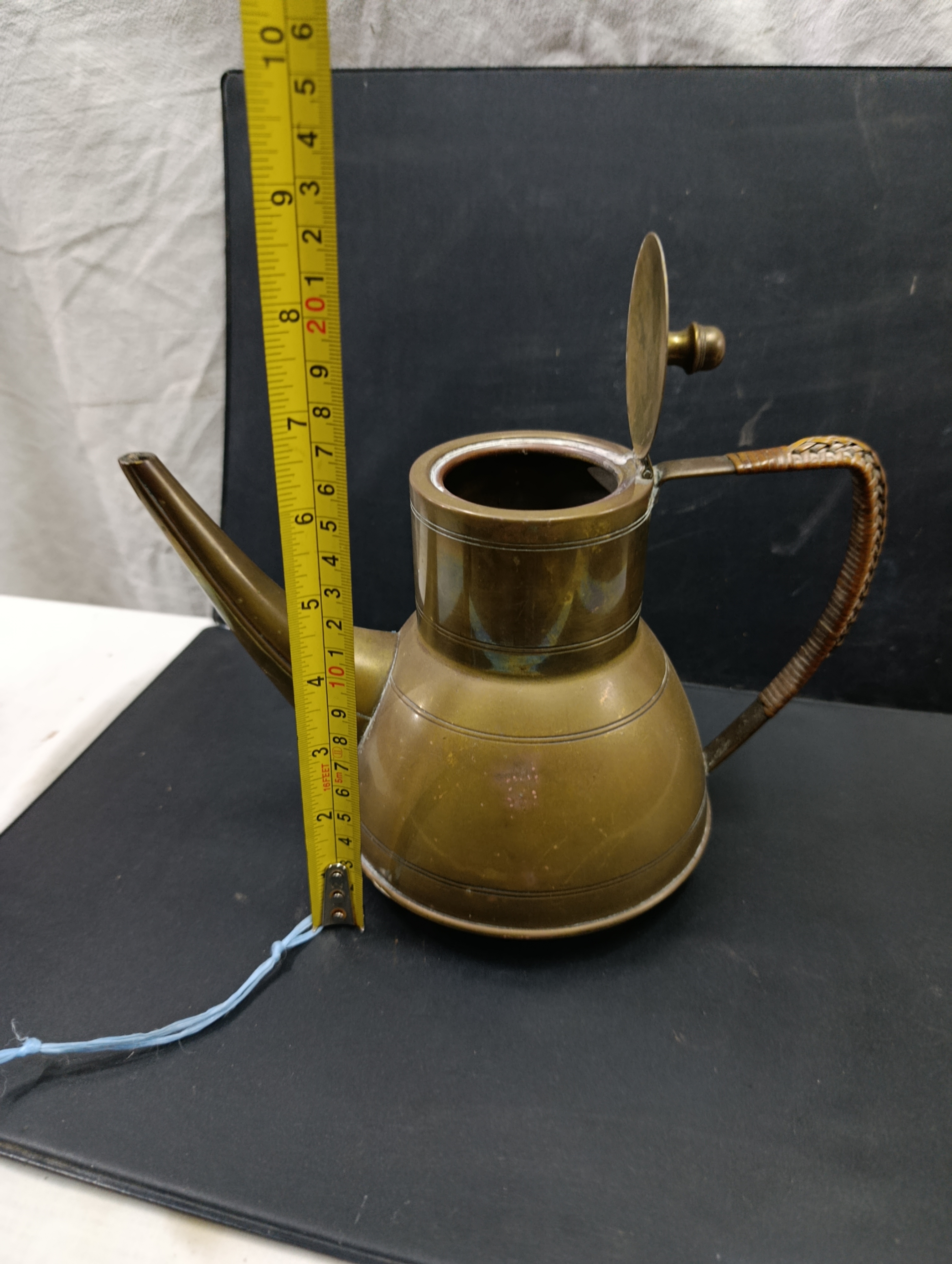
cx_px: 476
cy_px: 632
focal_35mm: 23
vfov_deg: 73.8
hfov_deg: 59.0
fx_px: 841
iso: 1783
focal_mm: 6.11
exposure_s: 1/25
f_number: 1.65
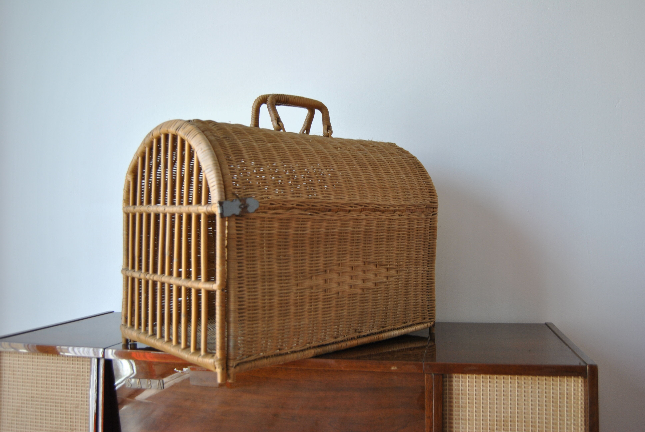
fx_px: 592
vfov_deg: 40.1
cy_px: 216
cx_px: 322
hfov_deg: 57.2
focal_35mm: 33
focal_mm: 22
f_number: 3.8
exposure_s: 1/60
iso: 200
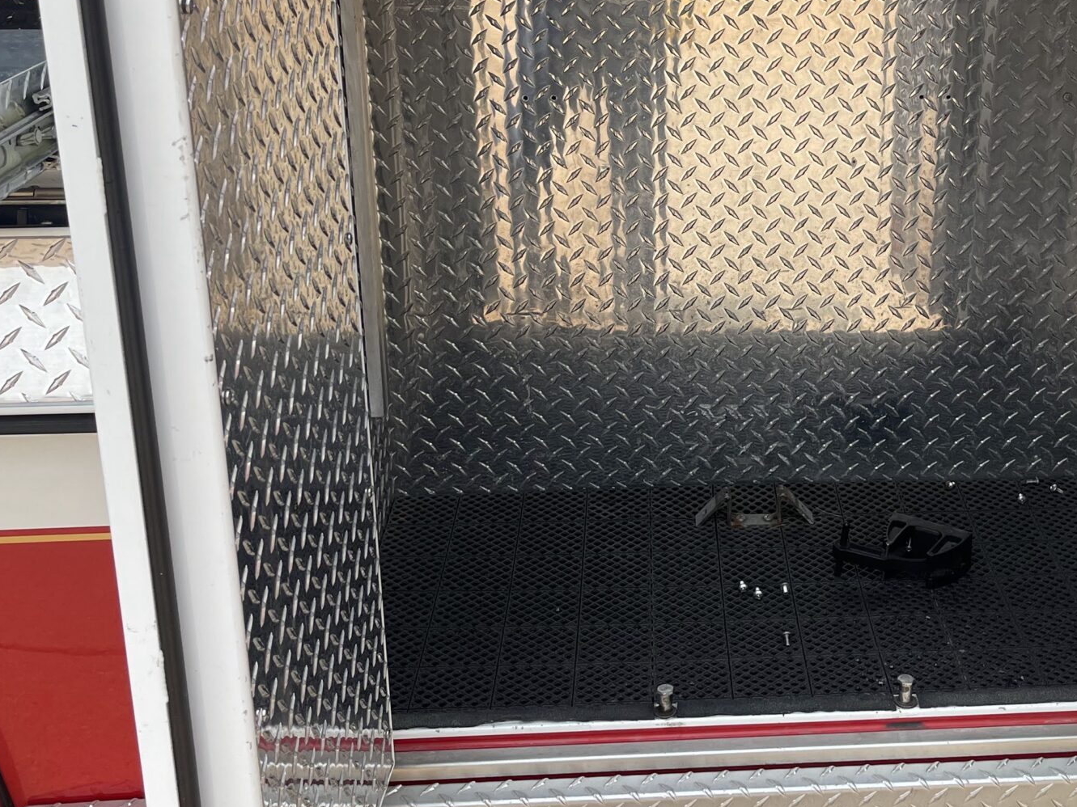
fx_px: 1555
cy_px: 293
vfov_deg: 29.0
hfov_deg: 37.5
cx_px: 770
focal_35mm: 50
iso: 32
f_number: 1.6
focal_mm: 5.1
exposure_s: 1/1883
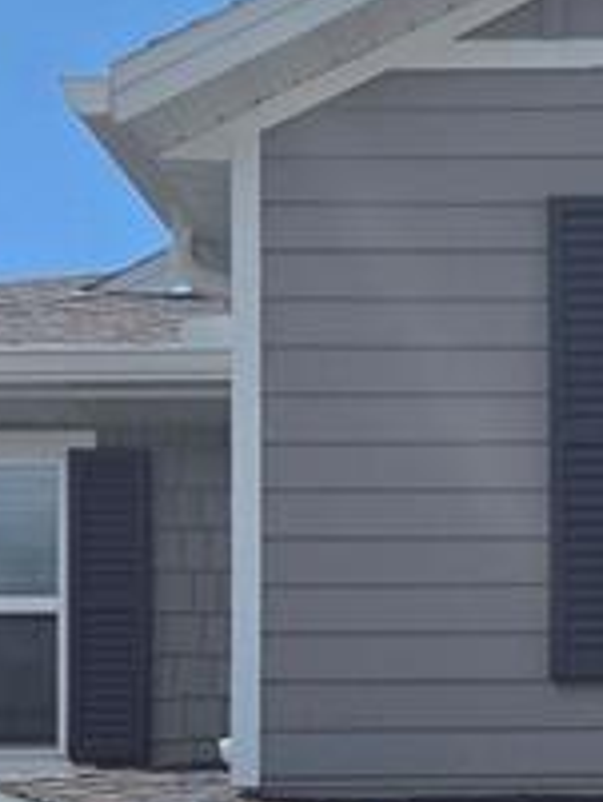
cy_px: 1341
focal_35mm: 137
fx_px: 3179
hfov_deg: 10.1
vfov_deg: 13.3
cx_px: 1158
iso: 64
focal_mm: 5.4
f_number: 1.8
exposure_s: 1/7891
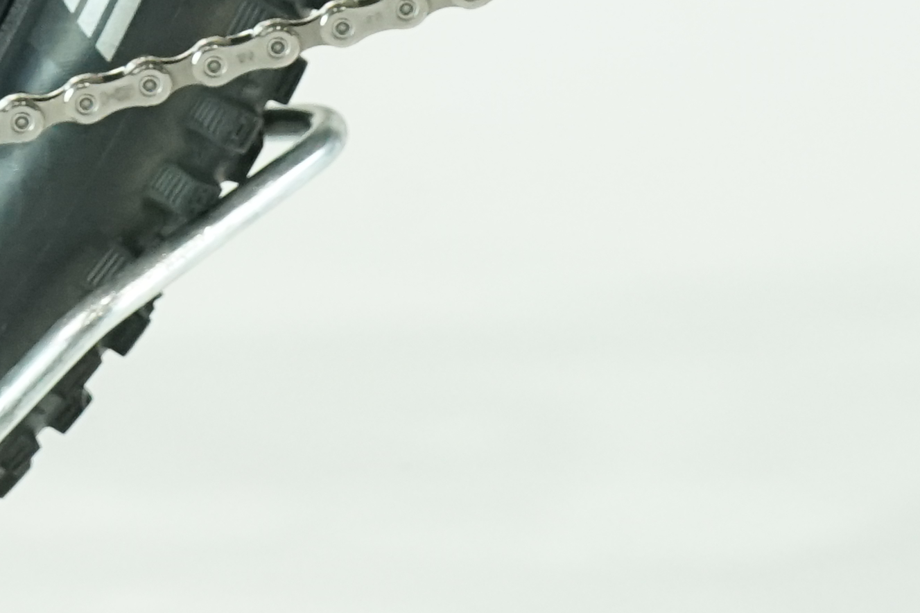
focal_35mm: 199
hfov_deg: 10.2
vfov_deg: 6.8
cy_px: -433
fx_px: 5084
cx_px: -44
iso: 2500
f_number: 6.3
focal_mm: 44
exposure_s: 1/200
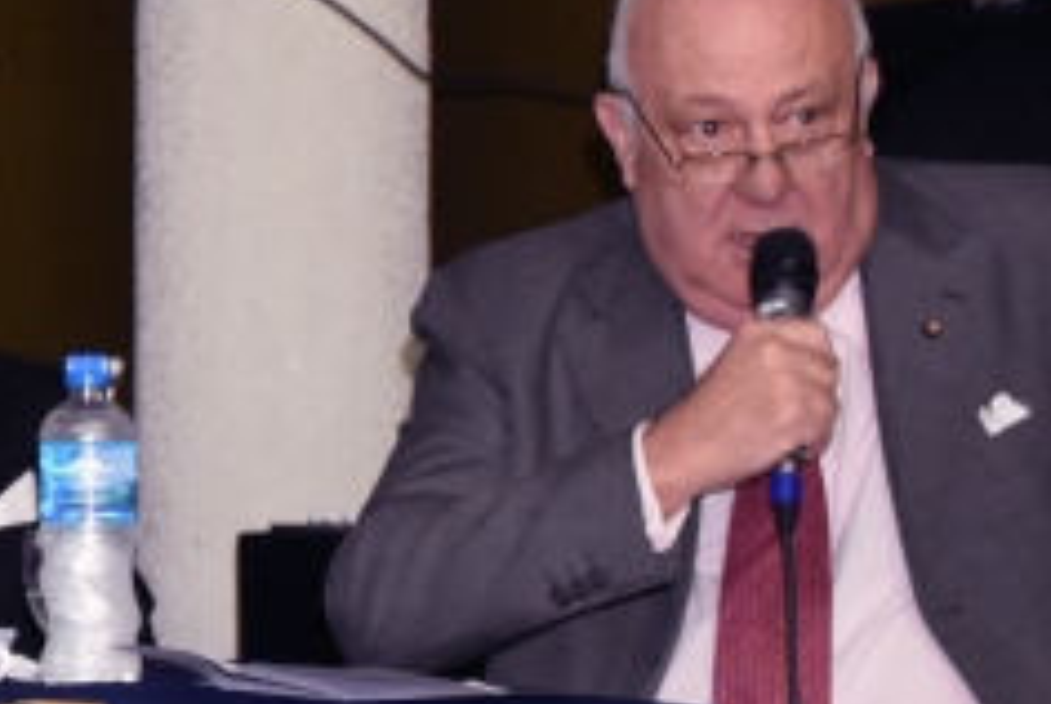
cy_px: 394
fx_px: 4560
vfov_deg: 8.8
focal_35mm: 156
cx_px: -940
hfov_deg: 11.9
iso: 1600
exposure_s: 1/60
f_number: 3.8
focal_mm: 24
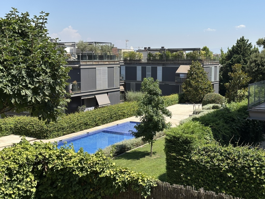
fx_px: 367
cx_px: 132
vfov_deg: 30.3
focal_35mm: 48
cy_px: 100
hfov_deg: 39.7
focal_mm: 6.86
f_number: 1.78
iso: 64
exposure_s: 1/2890
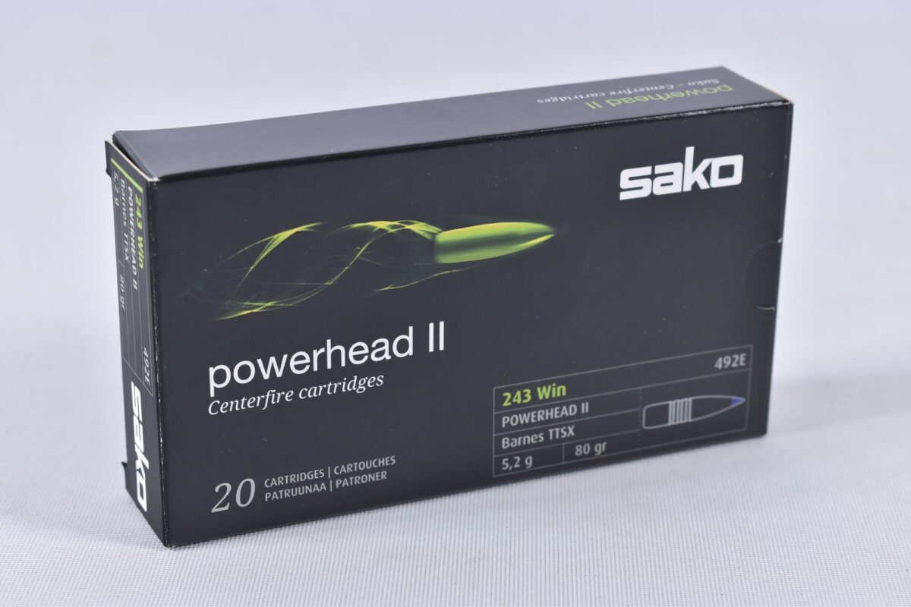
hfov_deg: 24.6
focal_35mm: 82
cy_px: 304
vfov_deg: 16.6
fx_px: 2088
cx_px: 456
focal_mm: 55
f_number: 5.6
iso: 640
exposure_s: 1/50
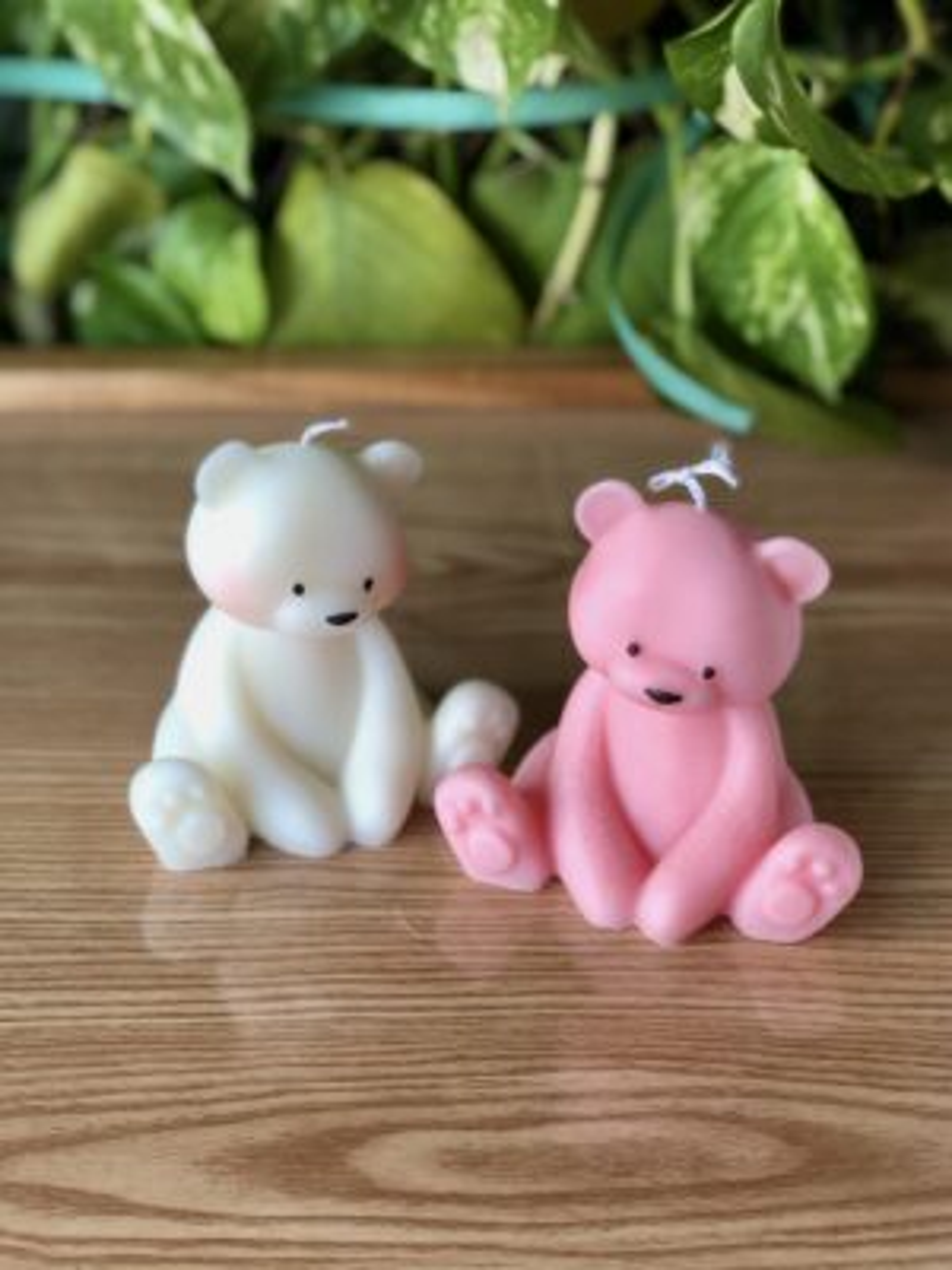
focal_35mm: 52
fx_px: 1907
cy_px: 635
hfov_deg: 28.0
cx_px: 476
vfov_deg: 36.8
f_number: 2.4
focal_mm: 6
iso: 40
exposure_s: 1/60
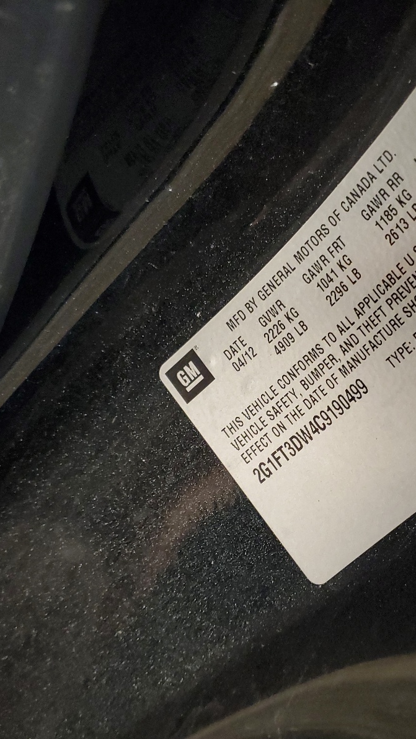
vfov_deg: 52.8
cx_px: 290
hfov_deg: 30.9
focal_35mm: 38
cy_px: 369
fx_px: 745
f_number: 1.5
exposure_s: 1/40
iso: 335
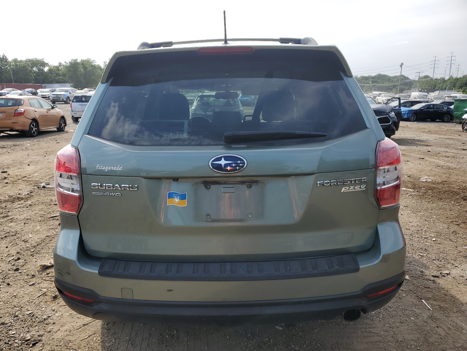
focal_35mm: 26
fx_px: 351
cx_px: 234
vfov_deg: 53.1
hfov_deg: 67.3
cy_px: 176
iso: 50
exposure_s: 1/2500
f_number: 1.5
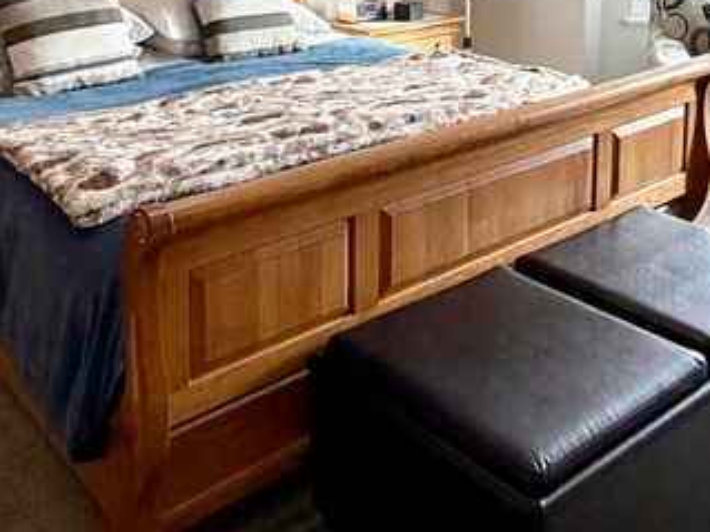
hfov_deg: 42.1
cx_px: 352
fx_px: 923
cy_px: -33
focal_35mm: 45
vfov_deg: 29.4
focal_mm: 2.22
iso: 200
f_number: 2.2
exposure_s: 1/120
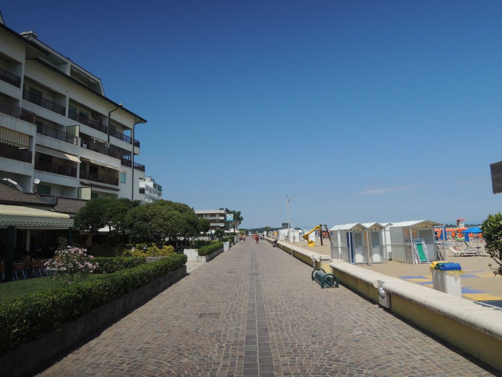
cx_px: 251
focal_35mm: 24
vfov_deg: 56.8
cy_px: 188
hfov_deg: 71.6
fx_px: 348
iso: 100
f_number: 3.5
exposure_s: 1/1600
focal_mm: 4.3
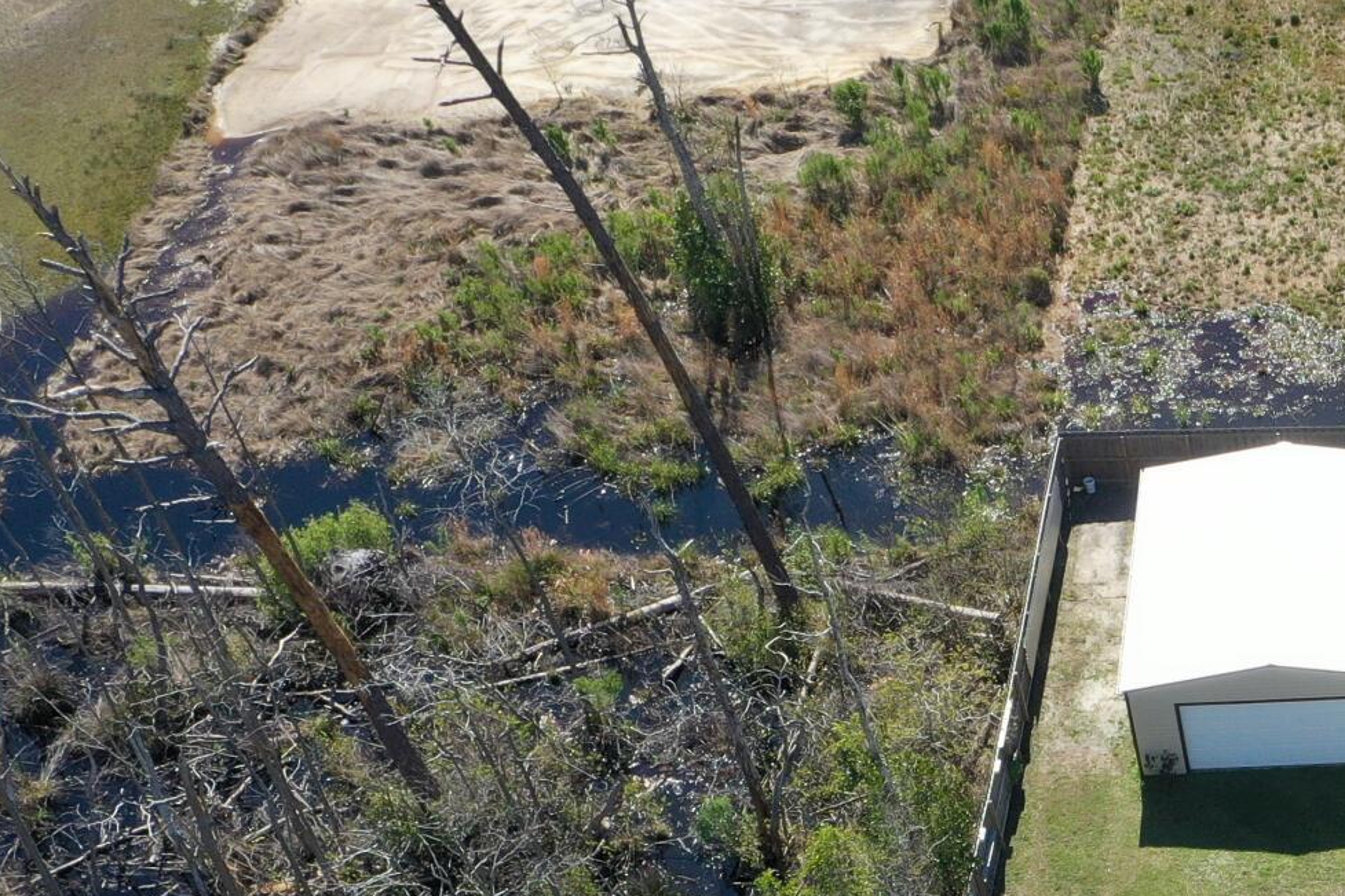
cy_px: 1243
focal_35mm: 86
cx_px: 1814
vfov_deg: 15.0
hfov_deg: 21.1
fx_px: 3212
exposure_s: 1/320
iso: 100
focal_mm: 10.26
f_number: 5.6
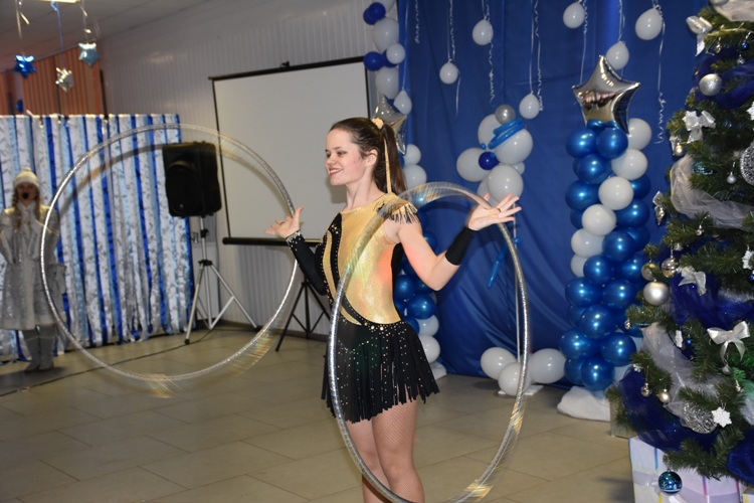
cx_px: 377
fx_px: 1005
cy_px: 252
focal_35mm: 48
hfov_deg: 41.1
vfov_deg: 28.1
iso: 1000
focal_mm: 32
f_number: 4
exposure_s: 1/60
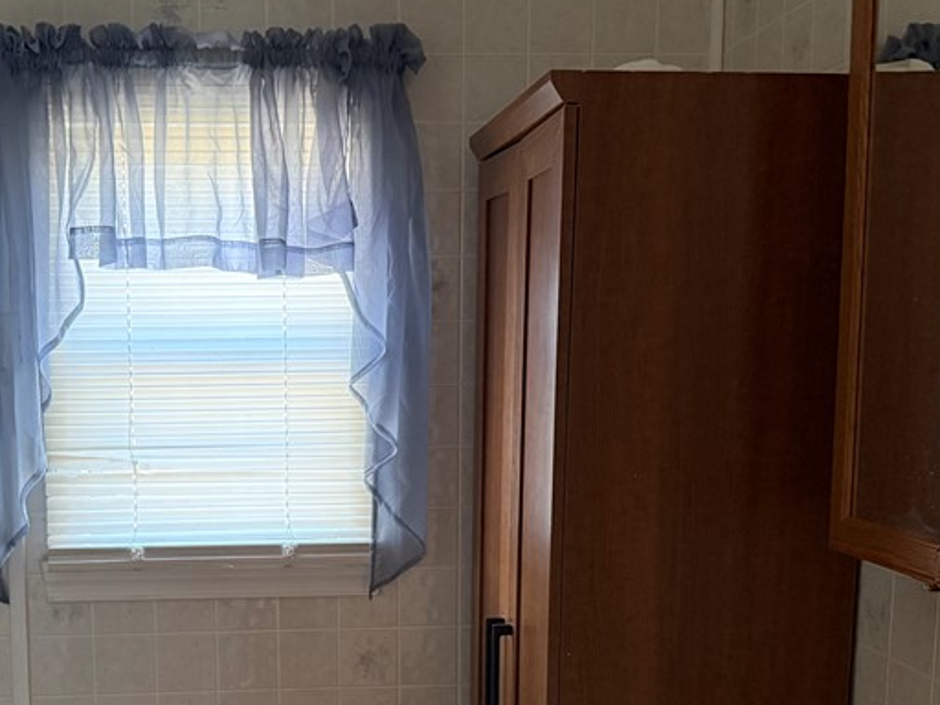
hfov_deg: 39.3
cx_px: 340
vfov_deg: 29.7
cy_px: 538
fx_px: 1303
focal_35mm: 48
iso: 800
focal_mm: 6.76
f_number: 1.78
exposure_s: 1/60
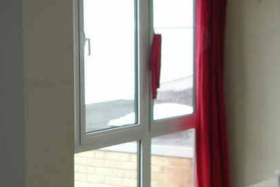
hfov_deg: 18.8
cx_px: -20
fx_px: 816
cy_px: 176
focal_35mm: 105
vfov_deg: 12.9
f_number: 3
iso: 53
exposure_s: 1/30
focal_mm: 5.8
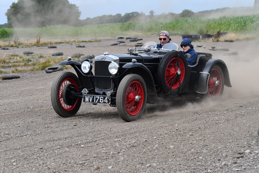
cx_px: 130
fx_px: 755
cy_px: 86
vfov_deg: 13.0
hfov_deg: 19.5
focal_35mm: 105
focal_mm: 70
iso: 400
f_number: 6.3
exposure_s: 1/1600
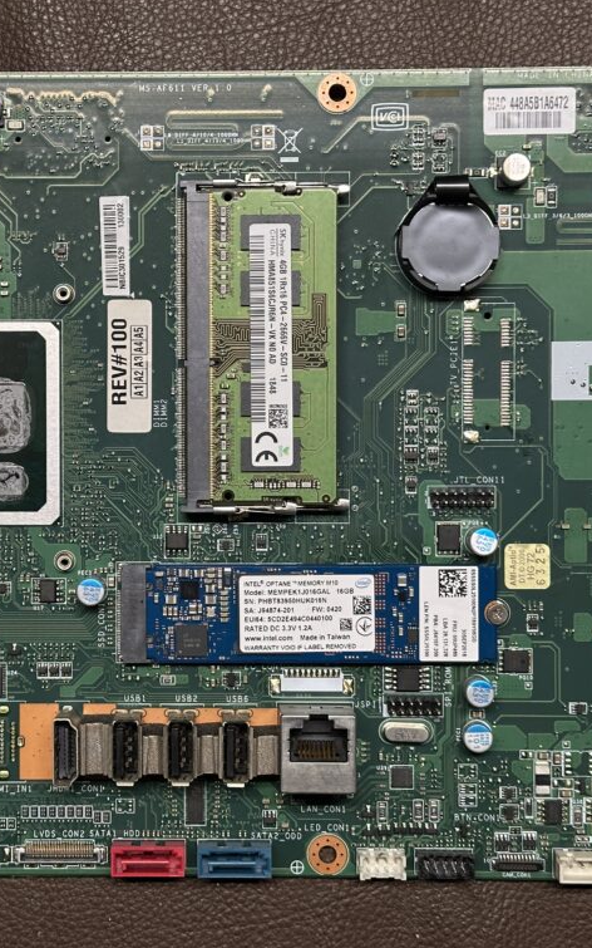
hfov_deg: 18.8
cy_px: 467
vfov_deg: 29.8
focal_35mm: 69
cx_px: 183
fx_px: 1781
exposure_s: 1/50
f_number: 1.78
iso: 200
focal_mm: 6.86
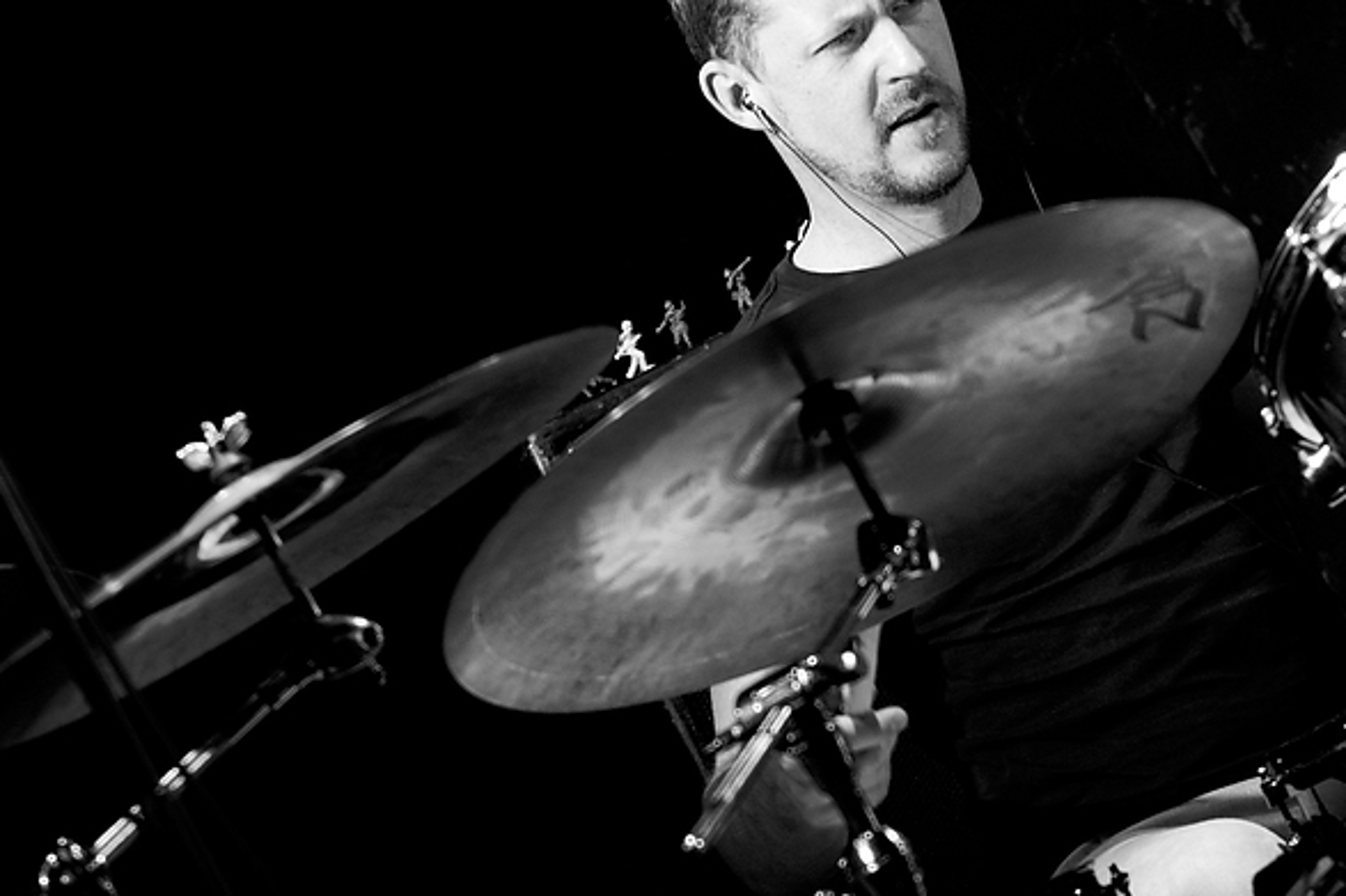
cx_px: 830
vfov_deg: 11.9
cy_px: 275
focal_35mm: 115
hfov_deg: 17.8
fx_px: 4298
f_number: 2.2
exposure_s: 1/200
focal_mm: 50
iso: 200
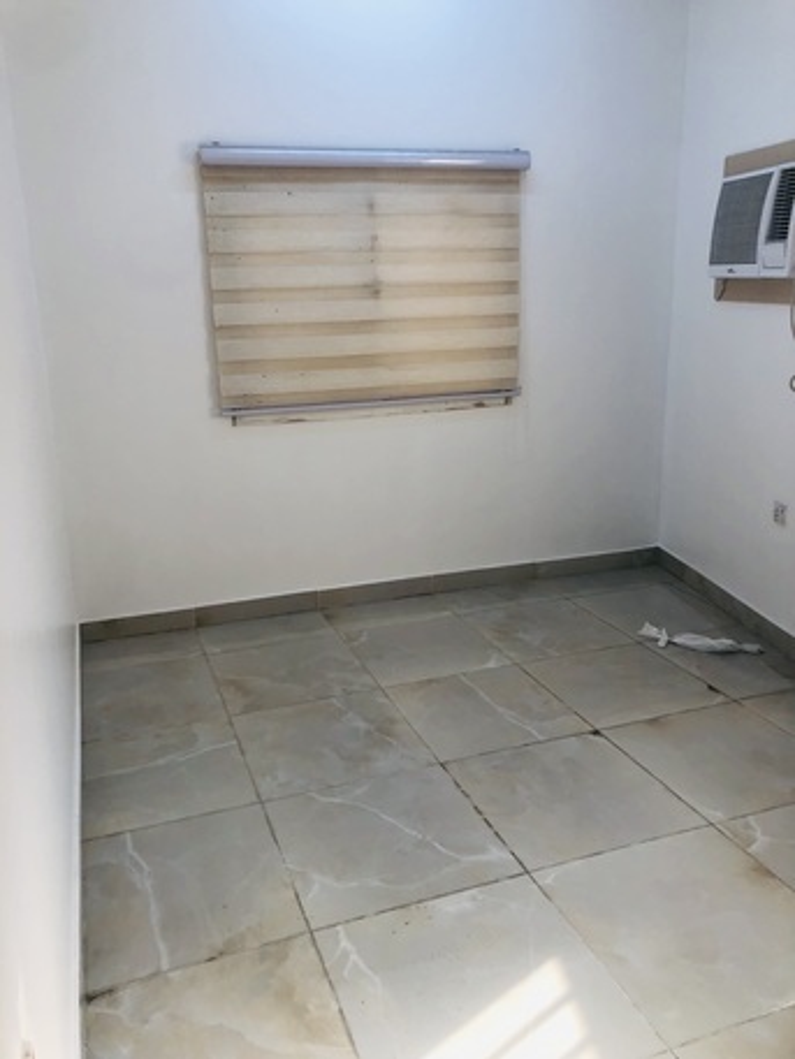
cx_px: 398
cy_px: 530
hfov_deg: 49.8
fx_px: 857
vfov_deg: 63.4
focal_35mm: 28
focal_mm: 3.99
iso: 50
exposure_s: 1/120
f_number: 1.8
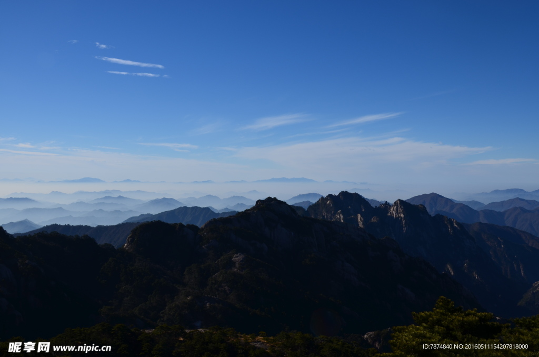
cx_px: 270
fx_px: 493
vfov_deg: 39.8
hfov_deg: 57.3
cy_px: 178
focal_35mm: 33
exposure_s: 1/400
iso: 100
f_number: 10
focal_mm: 22
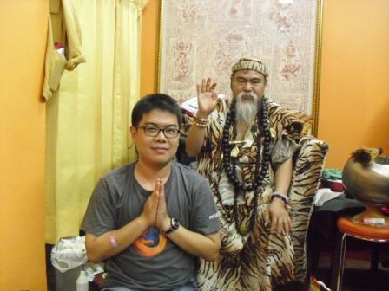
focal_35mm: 36
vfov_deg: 39.7
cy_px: 146
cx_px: 194
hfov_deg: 51.4
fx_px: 405
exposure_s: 1/25
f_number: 3.1
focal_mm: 6.3
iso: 800
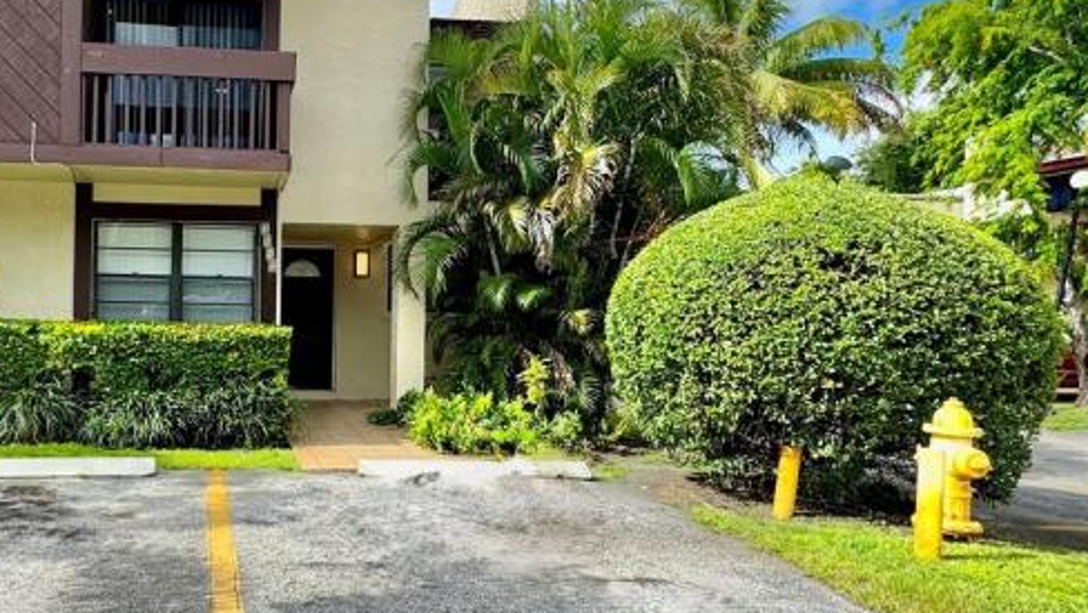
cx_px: 290
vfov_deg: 39.0
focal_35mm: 30
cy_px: 308
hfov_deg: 61.2
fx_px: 866
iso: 40
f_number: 2.2
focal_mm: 2.22
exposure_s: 1/858
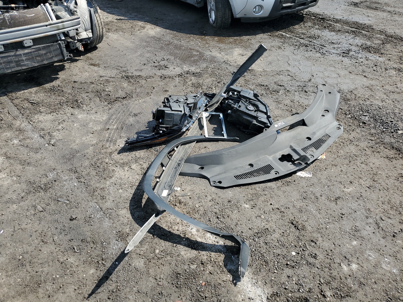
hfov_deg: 67.3
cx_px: 202
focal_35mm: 26
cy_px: 151
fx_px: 303
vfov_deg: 53.1
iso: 50
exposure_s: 1/1667
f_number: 1.5
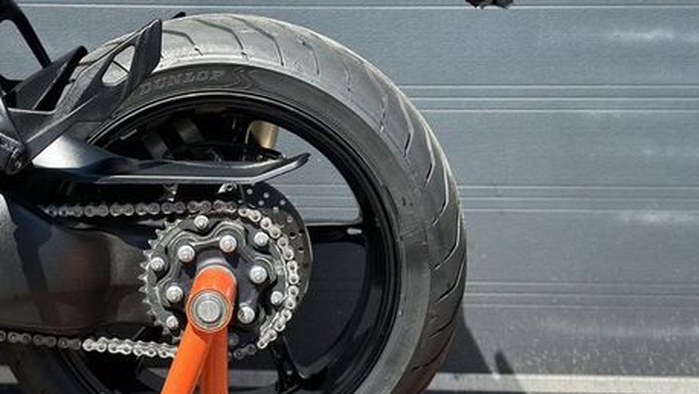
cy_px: 278
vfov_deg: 16.5
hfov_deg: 28.8
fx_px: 1354
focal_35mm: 73
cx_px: 232
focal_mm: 6.86
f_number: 1.78
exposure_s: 1/1497
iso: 80
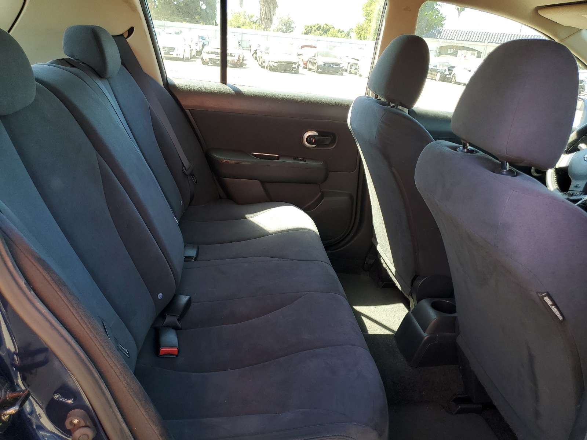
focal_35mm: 26
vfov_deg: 53.1
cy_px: 220
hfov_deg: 67.3
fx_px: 441
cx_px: 294
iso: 50
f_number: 1.5
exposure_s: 1/208
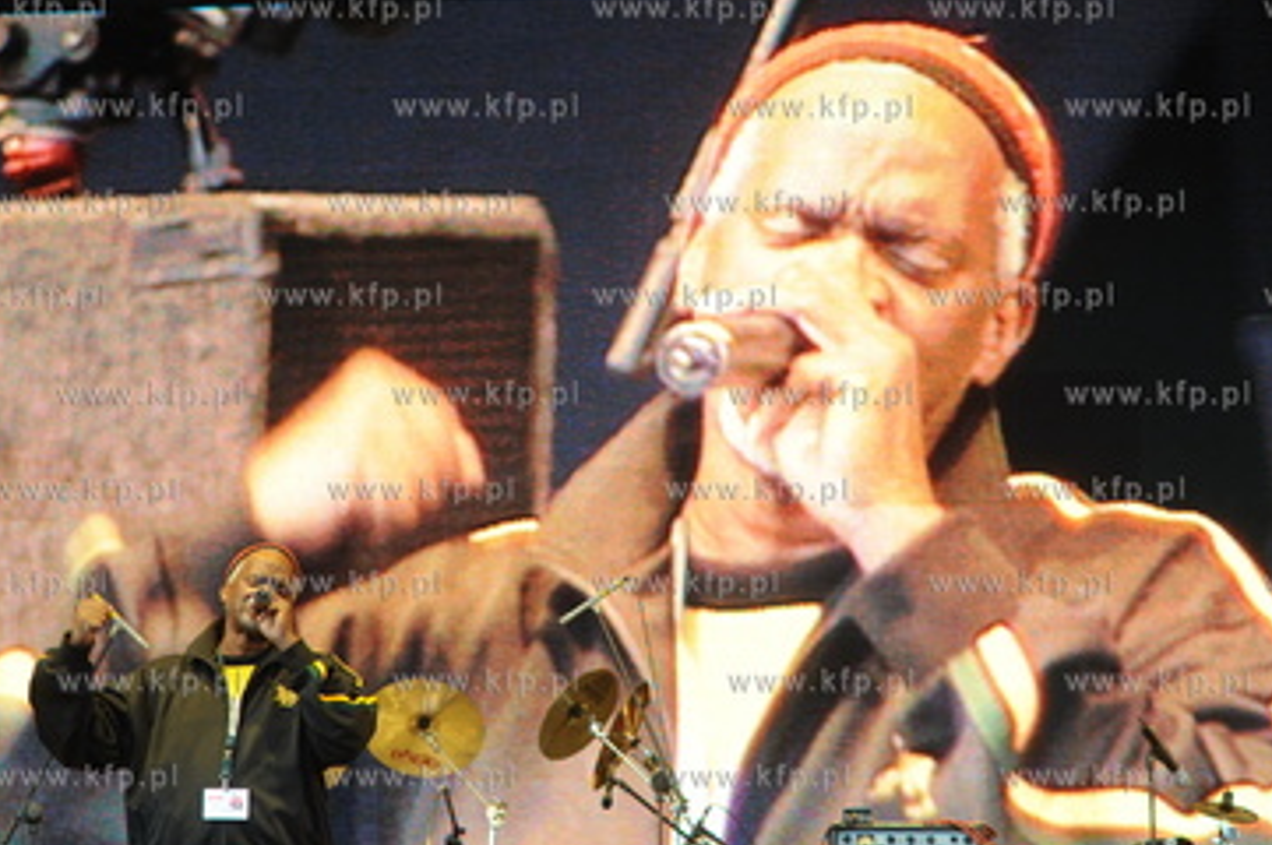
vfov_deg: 10.3
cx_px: 610
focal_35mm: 133
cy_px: 440
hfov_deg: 15.4
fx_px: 4695
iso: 400
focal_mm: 120
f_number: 5.6
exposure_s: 1/100
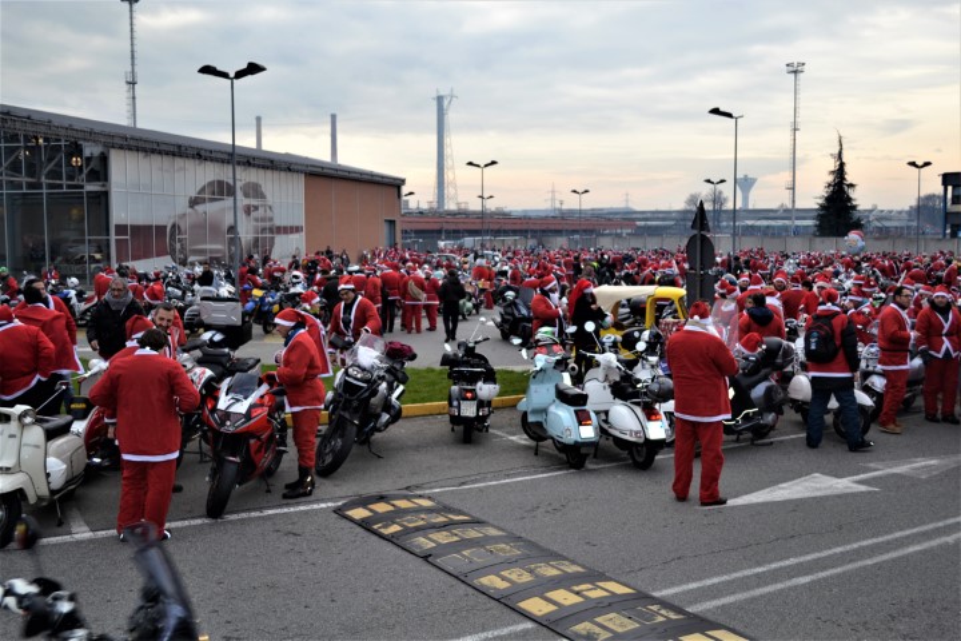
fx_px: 961
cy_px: 320
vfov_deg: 36.9
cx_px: 480
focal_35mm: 36
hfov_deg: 53.1
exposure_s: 1/160
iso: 100
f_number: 4
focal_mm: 24
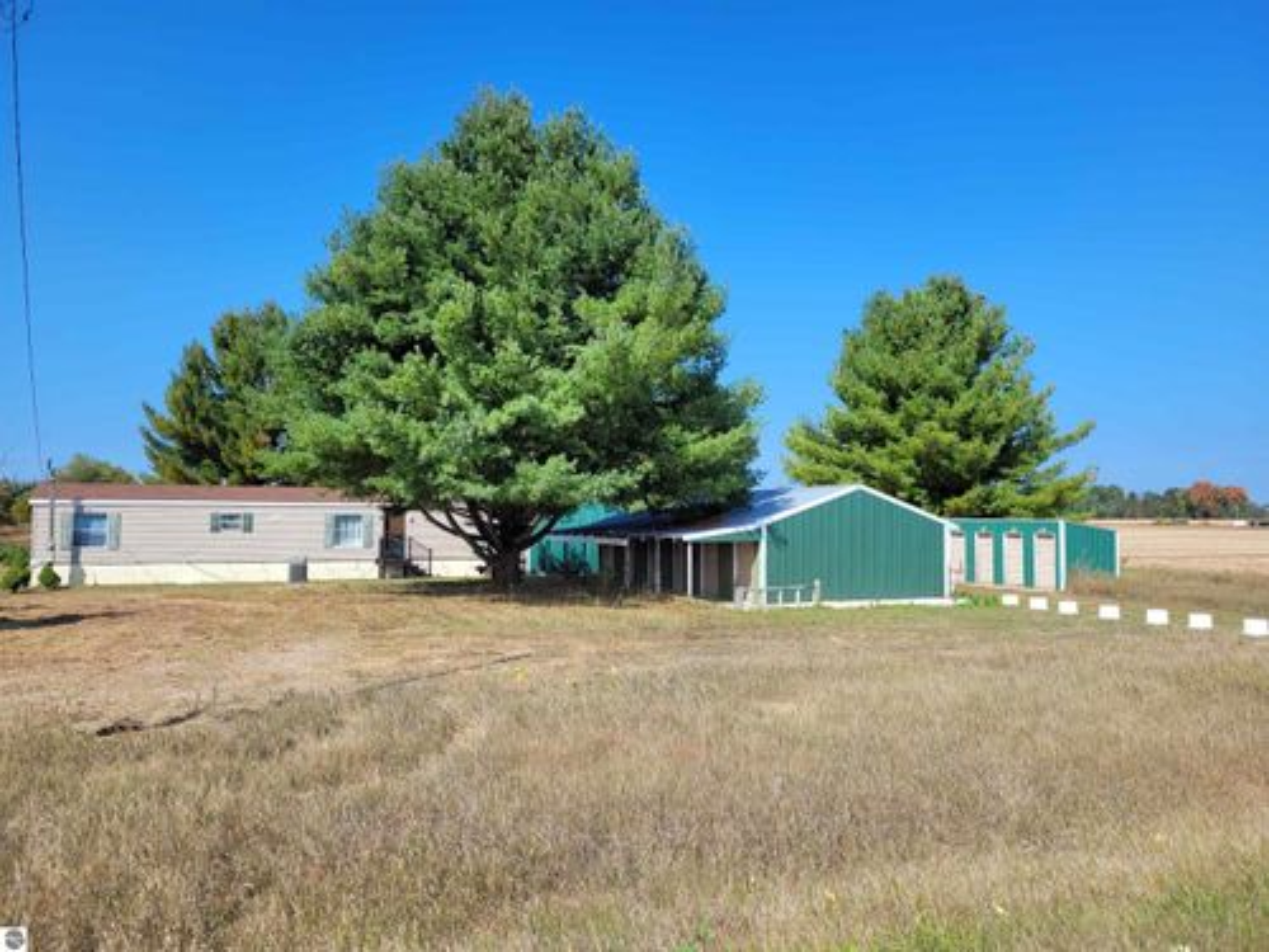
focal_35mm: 26
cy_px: 476
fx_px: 953
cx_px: 634
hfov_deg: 67.3
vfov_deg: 53.1
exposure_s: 1/1925
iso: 40
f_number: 1.8
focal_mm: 5.4
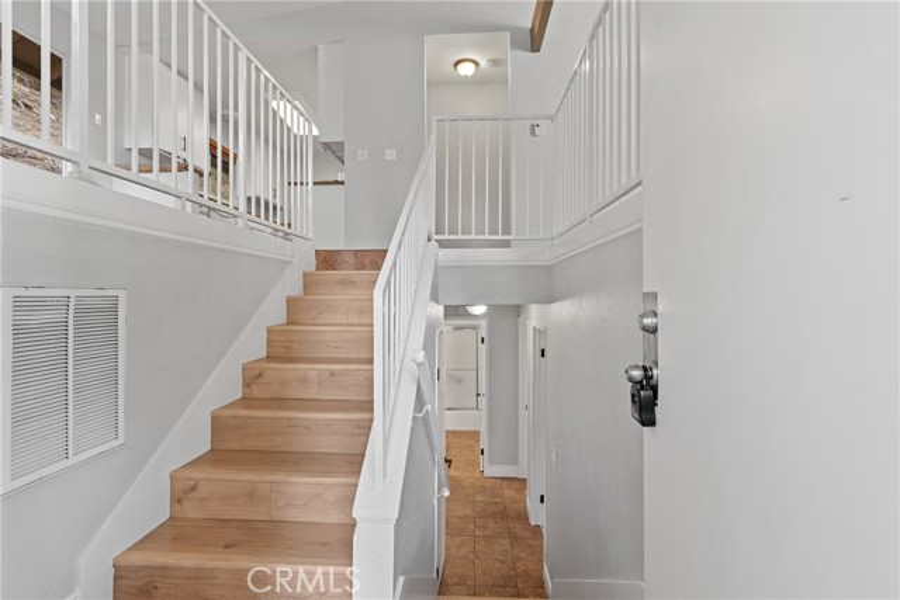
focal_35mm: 16
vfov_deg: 73.8
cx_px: 450
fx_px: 400
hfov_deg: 96.7
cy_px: 300
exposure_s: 1.3
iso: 100
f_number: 8
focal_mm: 16
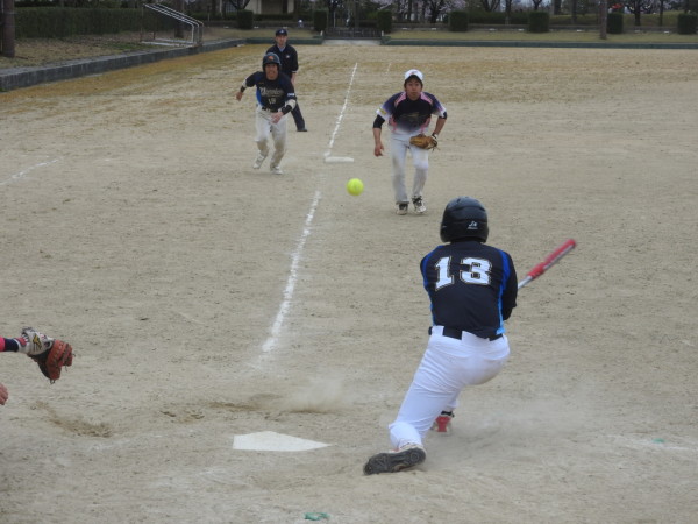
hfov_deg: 18.7
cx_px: 349
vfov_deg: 14.1
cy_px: 262
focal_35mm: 105
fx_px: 2117
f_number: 4.8
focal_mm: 18.8
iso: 100
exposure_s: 1/640
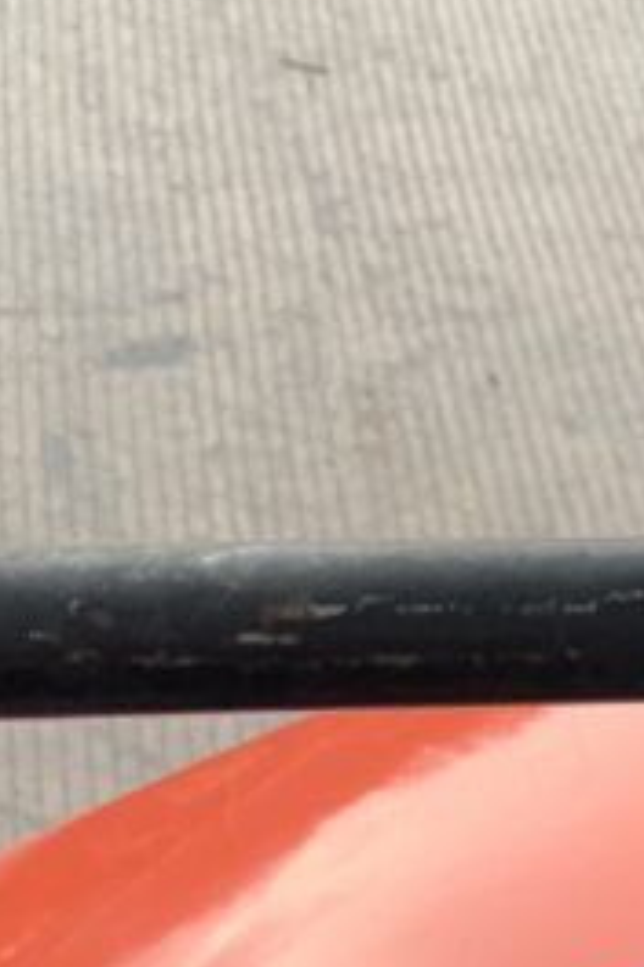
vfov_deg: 16.6
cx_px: 1566
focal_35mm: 117
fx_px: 3139
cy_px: 1231
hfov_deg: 10.1
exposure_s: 1/122
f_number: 1.8
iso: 20
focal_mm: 3
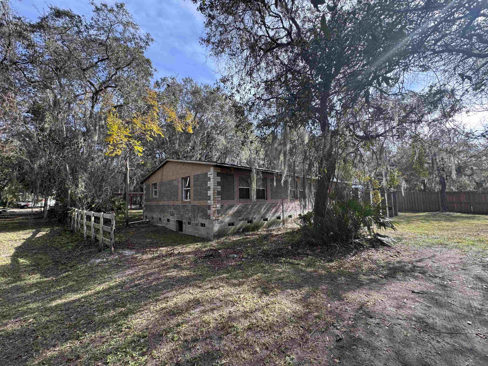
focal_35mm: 14
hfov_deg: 102.1
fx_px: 197
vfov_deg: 85.7
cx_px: 244
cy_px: 183
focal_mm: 2.22
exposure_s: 1/198
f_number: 2.2
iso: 40
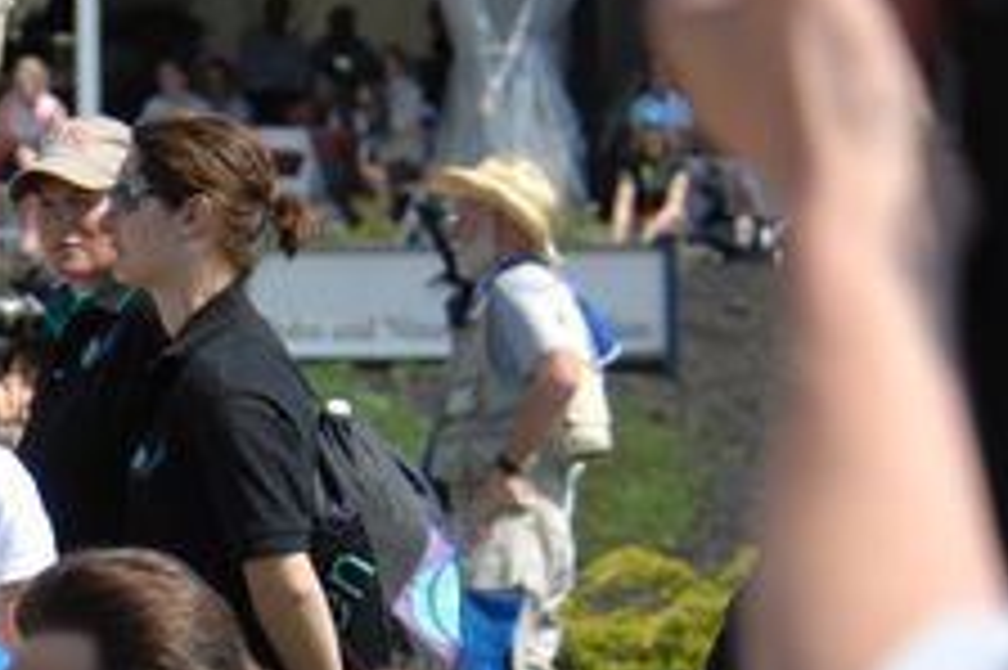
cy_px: 848
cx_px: -387
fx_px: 9597
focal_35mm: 343
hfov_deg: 6.0
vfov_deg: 4.0
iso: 200
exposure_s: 1/1000
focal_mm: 80
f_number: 4.8
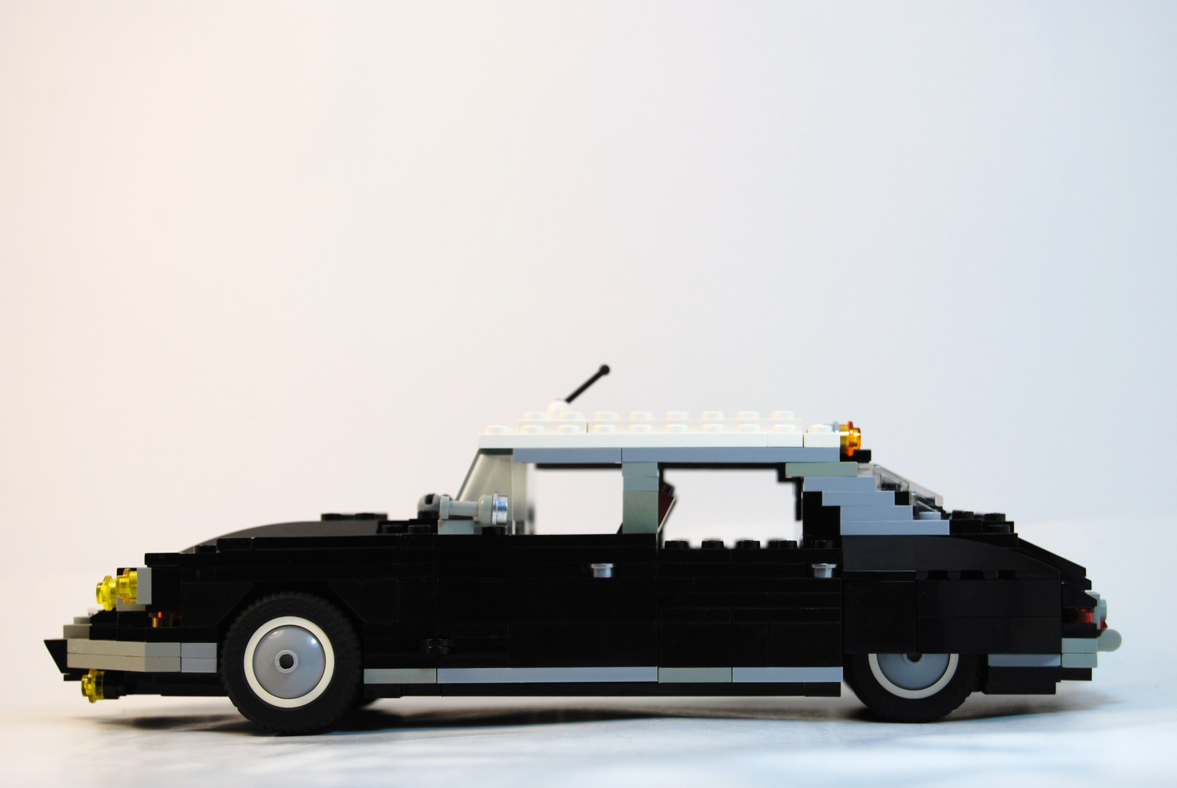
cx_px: 609
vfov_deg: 16.9
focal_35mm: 81
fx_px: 2651
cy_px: 404
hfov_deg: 25.0
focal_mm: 52
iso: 160
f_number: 5.6
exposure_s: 1/125
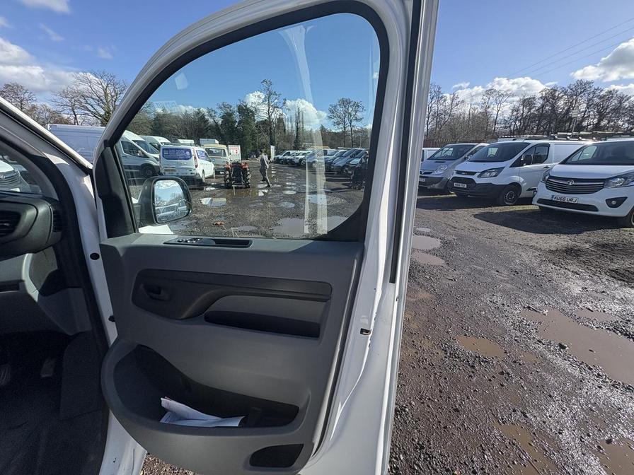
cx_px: 317
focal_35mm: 14
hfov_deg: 102.1
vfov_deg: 85.7
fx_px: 256
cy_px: 238
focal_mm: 2.22
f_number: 2.2
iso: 64
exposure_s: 1/1063
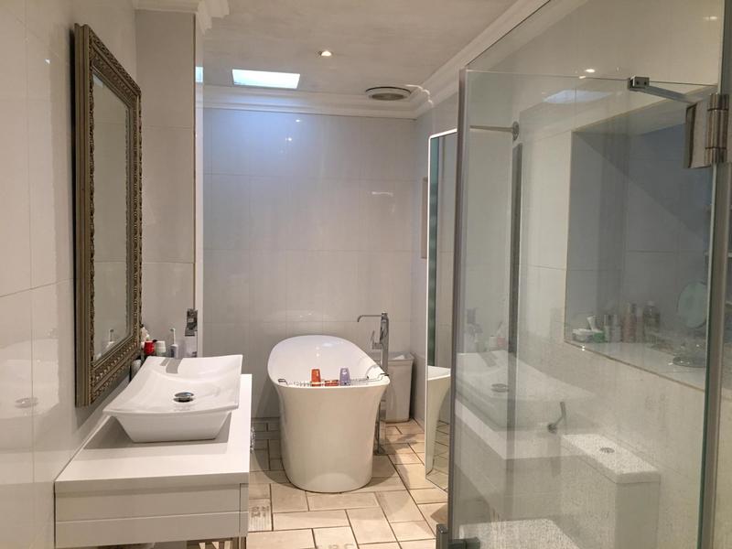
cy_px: 274
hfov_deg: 61.7
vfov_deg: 48.2
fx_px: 613
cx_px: 366
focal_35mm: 29
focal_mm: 4.15
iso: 64
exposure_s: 1/17
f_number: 2.2
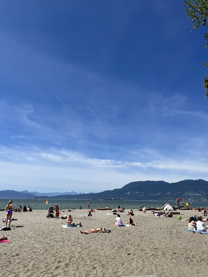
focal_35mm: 26
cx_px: 104
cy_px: 138
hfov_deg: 53.1
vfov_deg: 67.3
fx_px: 208
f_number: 1.6
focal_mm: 5.1
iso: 50
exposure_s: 1/6494
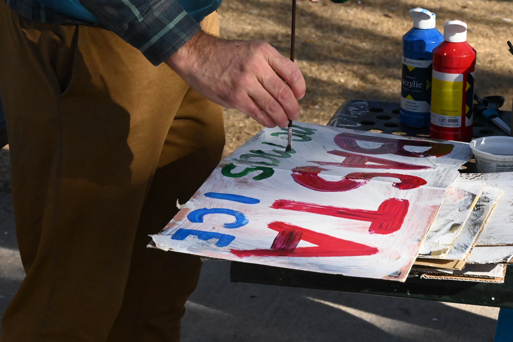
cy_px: 171
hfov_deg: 17.1
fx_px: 1710
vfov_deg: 11.4
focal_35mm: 120
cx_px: 256
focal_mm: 120
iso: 16000
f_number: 18
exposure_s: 1/5000
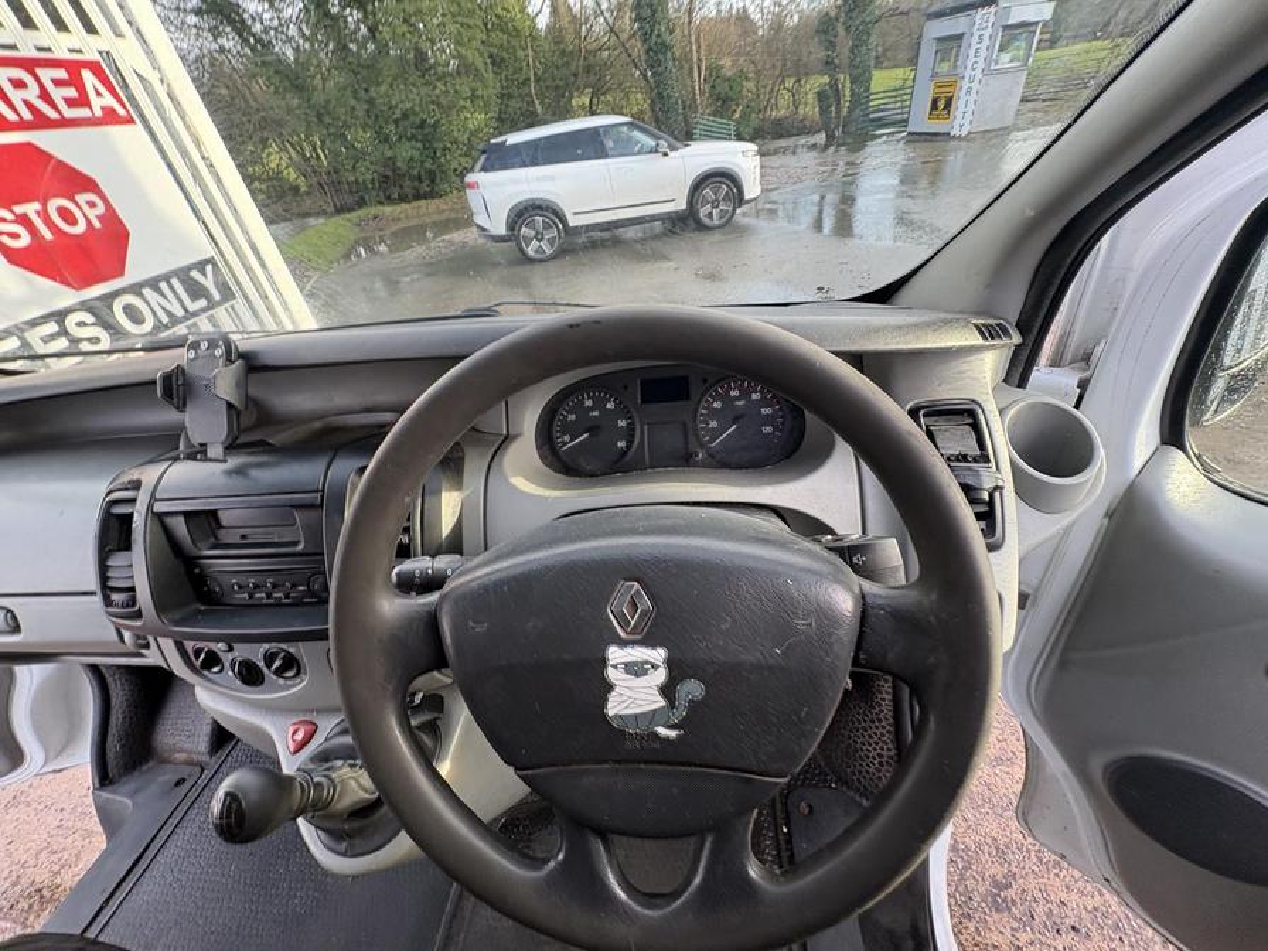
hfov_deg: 102.1
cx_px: 634
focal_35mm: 14
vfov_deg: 85.7
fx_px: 513
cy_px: 476
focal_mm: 2.22
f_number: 2.2
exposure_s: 1/99
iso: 125
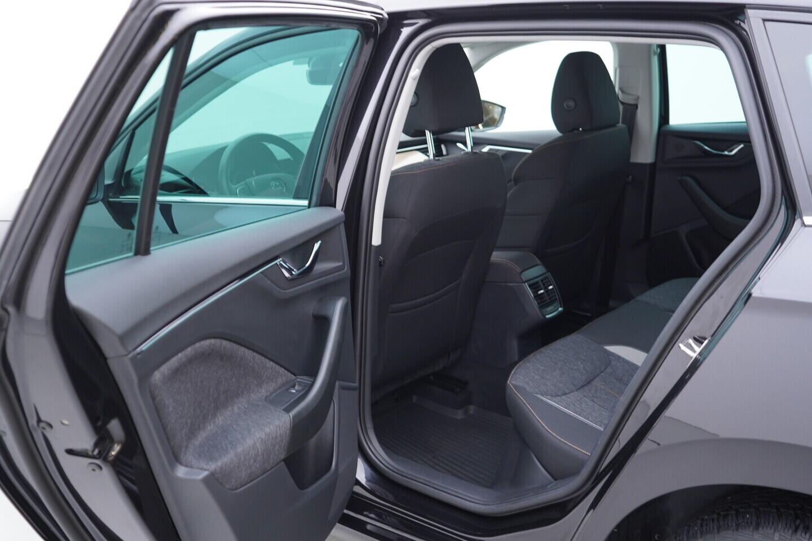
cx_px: 406
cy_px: 270
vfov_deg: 36.9
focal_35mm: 36
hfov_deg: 53.1
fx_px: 812
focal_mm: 24
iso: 250
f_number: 2.8
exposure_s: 1/40
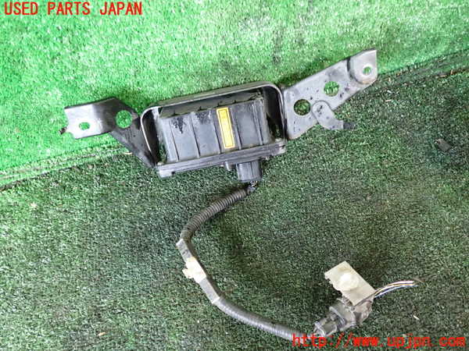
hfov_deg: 60.0
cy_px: 176
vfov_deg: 46.8
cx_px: 234
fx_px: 406
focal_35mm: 30
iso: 500
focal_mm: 5.4
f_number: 2.3
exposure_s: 1/30
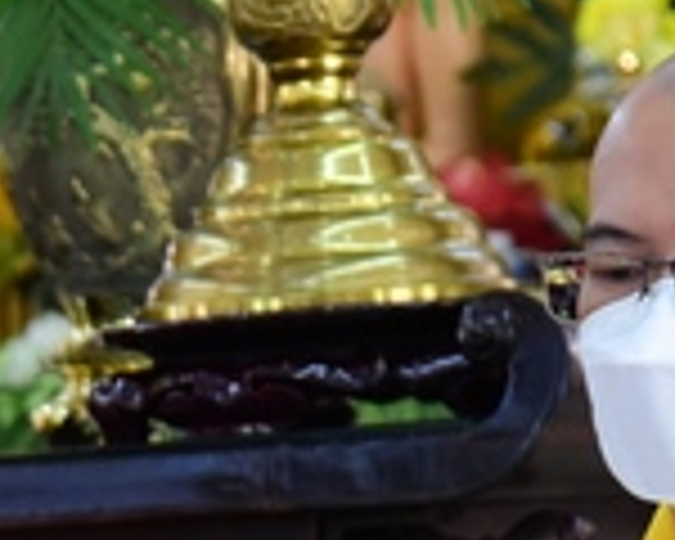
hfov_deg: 5.5
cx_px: -490
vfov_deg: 4.5
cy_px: 585
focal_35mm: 345
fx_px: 6892
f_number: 5
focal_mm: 85
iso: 3200
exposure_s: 1/125
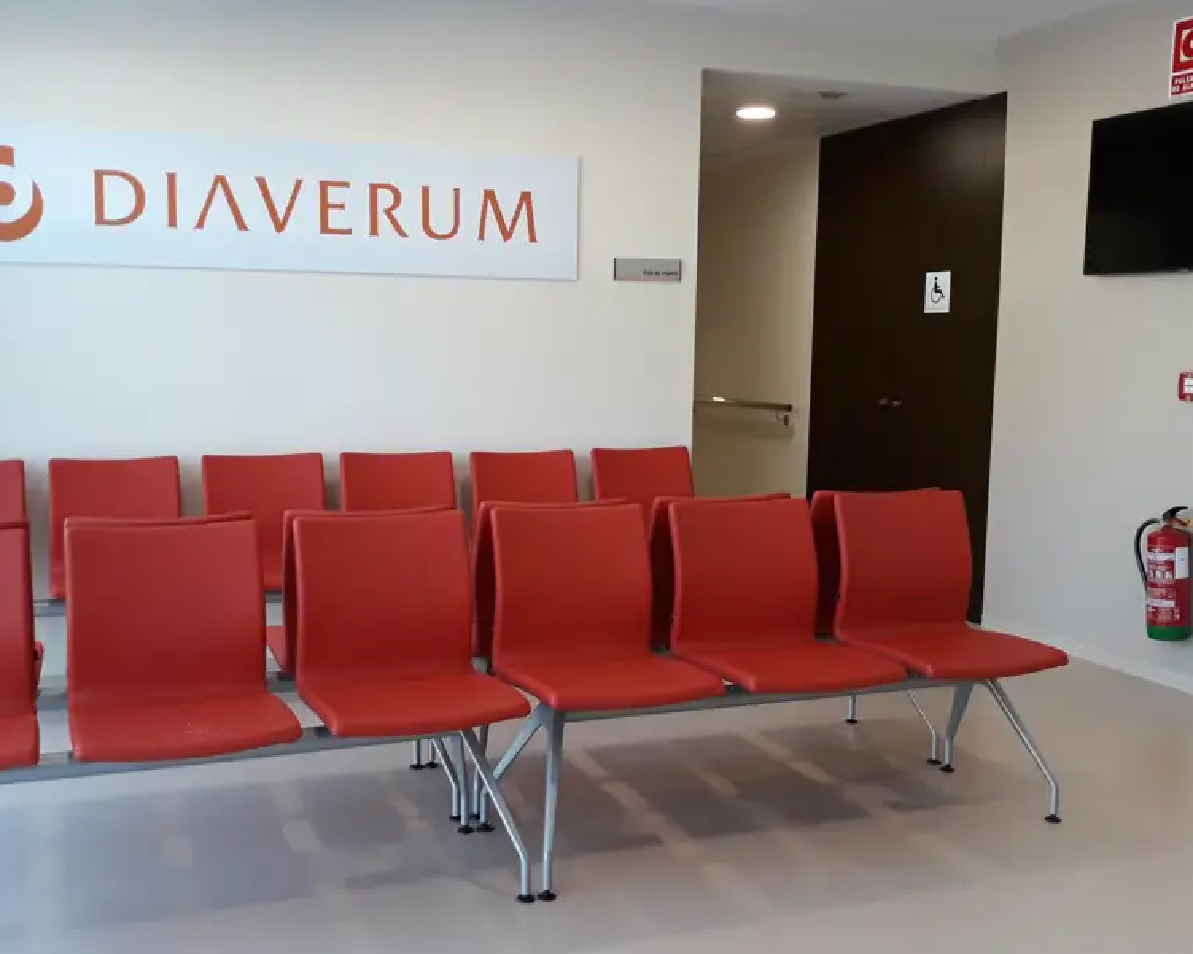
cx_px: 555
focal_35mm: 36
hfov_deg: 50.2
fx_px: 1271
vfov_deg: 41.1
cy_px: 506
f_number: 1.7
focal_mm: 3.71
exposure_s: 1/50
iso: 100
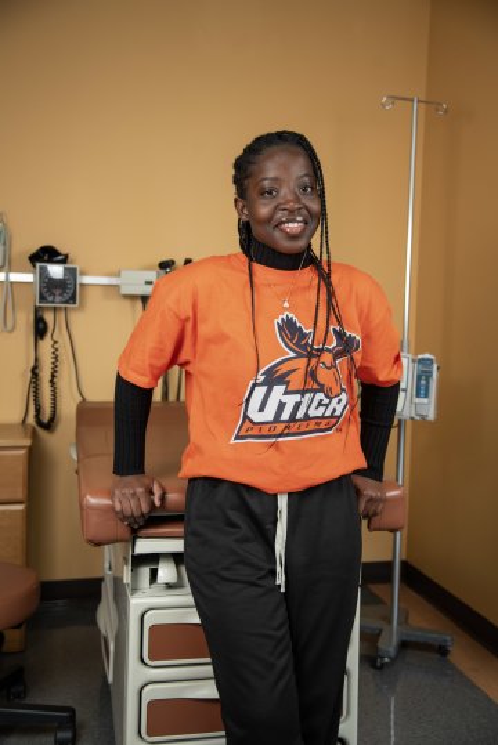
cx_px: 249
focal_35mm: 38
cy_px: 372
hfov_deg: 35.1
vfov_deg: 50.7
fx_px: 787
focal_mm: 38
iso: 800
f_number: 4
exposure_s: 1/100
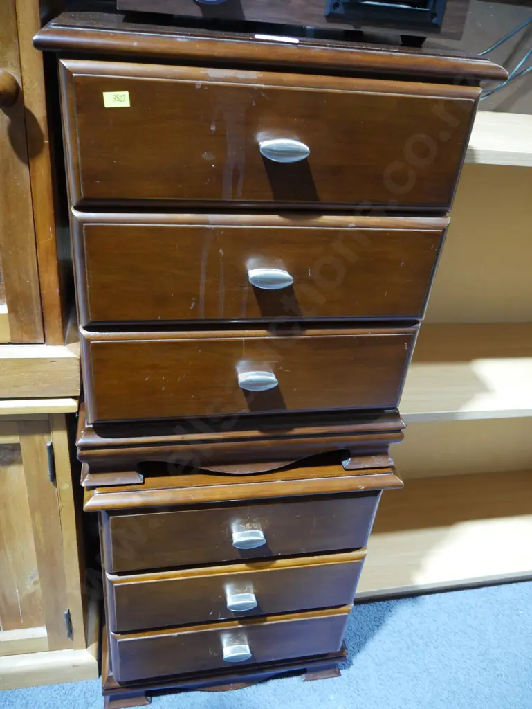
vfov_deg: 63.4
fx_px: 573
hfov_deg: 49.8
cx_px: 266
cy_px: 354
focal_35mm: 28
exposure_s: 1/60
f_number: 3.5
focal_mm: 14
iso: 2000
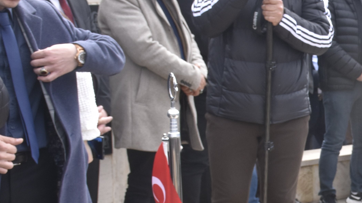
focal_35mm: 134
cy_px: 175
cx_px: 461
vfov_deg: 9.0
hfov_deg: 15.3
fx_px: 1286
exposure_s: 1/500
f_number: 8
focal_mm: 30
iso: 450
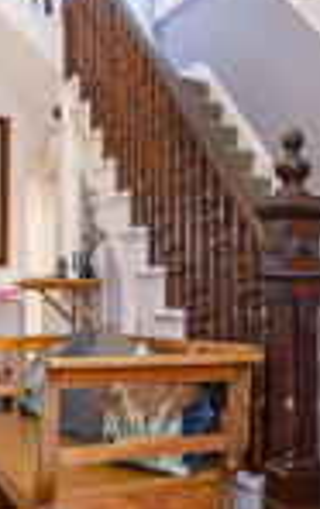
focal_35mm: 49
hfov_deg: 24.8
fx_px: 681
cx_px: 341
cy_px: 301
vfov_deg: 40.8
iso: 500
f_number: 5
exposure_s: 1/17
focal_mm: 10
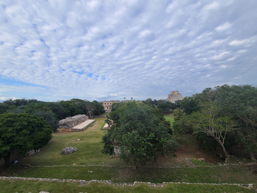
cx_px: 128
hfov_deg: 106.2
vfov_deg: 89.9
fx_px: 97
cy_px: 96
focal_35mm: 13
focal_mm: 2.2
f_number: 2.2
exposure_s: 1/1087
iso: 50
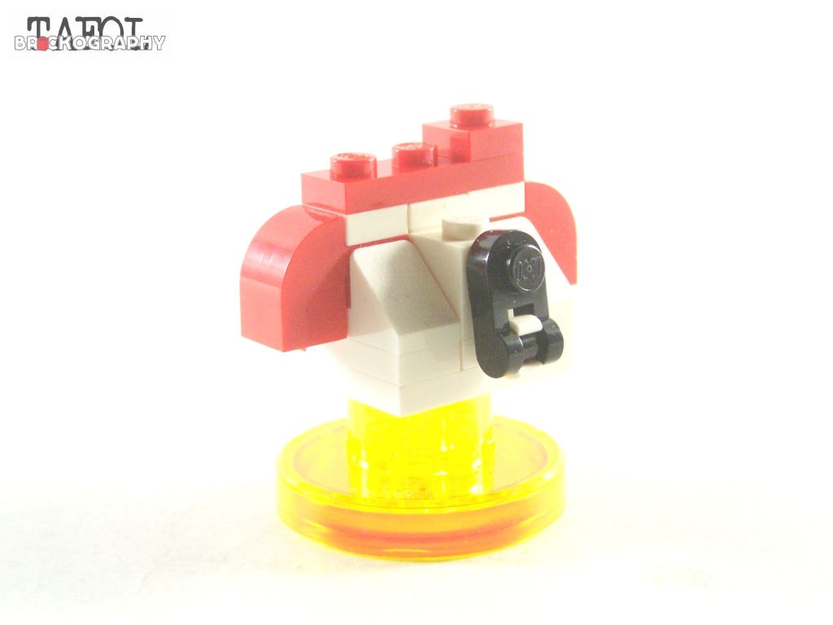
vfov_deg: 18.0
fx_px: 1973
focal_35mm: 82
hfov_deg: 23.8
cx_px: 416
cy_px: 312
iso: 400
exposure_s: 1/60
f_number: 3.2
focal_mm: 13.7
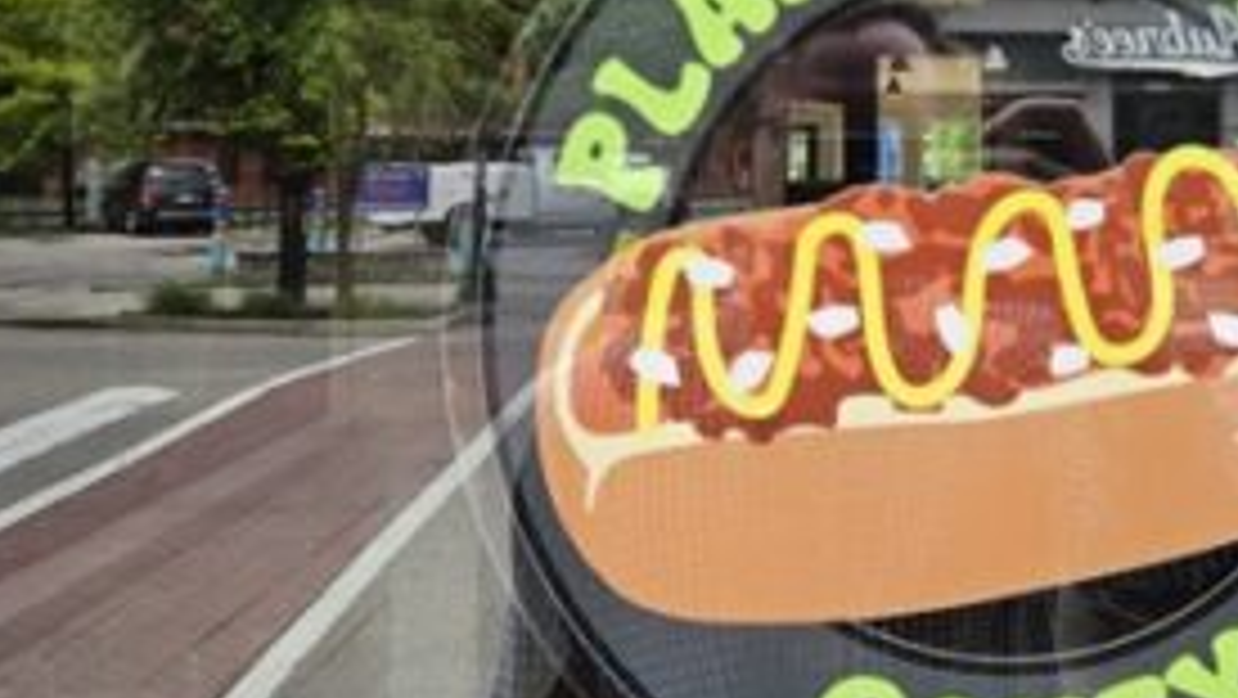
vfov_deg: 22.9
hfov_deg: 39.0
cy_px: 72
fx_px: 1675
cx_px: 990
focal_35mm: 51
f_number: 1.8
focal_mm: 5.4
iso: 25
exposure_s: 1/224
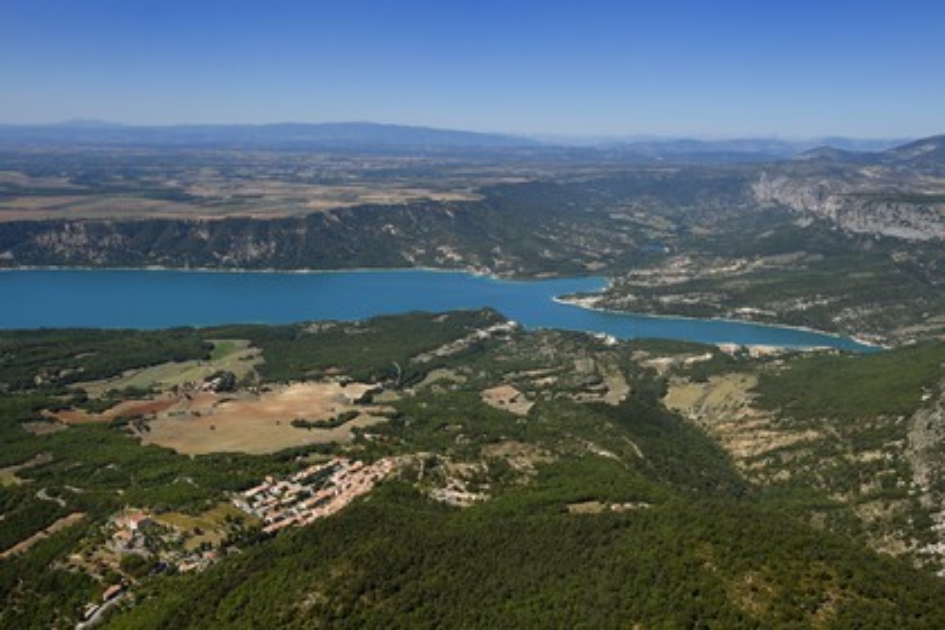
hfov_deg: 63.7
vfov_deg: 45.0
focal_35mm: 29
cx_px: 472
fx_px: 761
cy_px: 315
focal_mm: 29
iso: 400
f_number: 13
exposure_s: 1/800
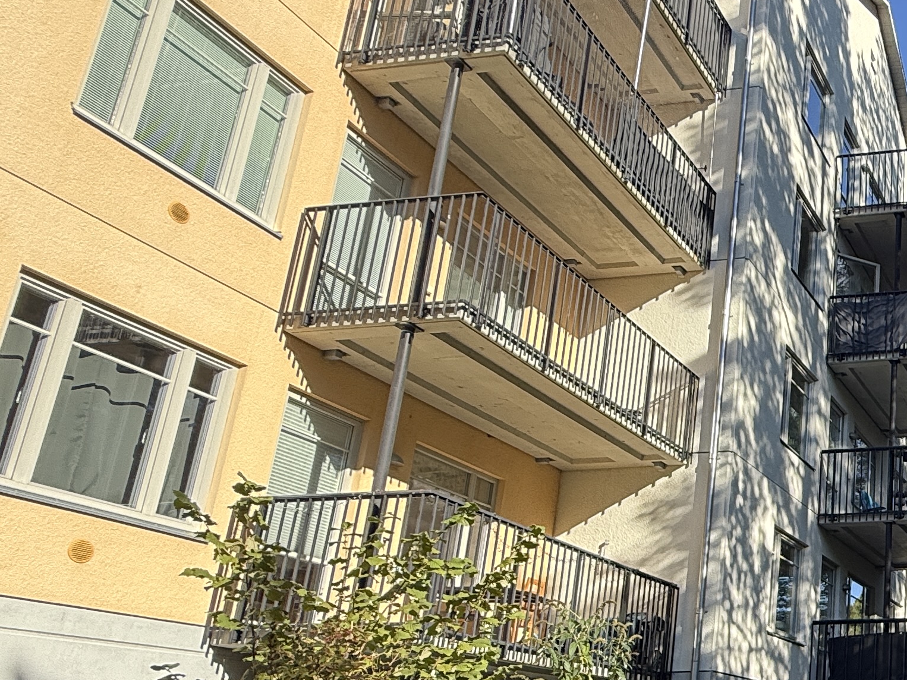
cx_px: 1036
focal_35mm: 37
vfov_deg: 37.9
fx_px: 969
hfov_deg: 39.3
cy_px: 493
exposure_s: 1/638
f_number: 2.2
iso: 50
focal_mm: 2.22
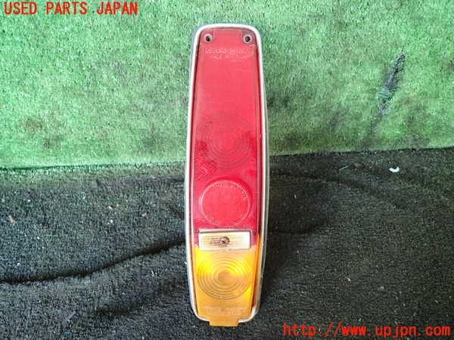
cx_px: 227
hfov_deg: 69.4
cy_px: 170
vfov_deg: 54.9
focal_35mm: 25
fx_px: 328
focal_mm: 4.5
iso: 200
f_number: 2
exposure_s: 1/50
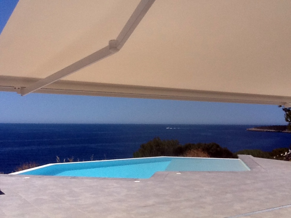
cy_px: 109
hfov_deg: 56.8
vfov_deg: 44.2
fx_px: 269
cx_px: 146
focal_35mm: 32
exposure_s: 1/3344
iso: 80
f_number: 2.4
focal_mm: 2.03
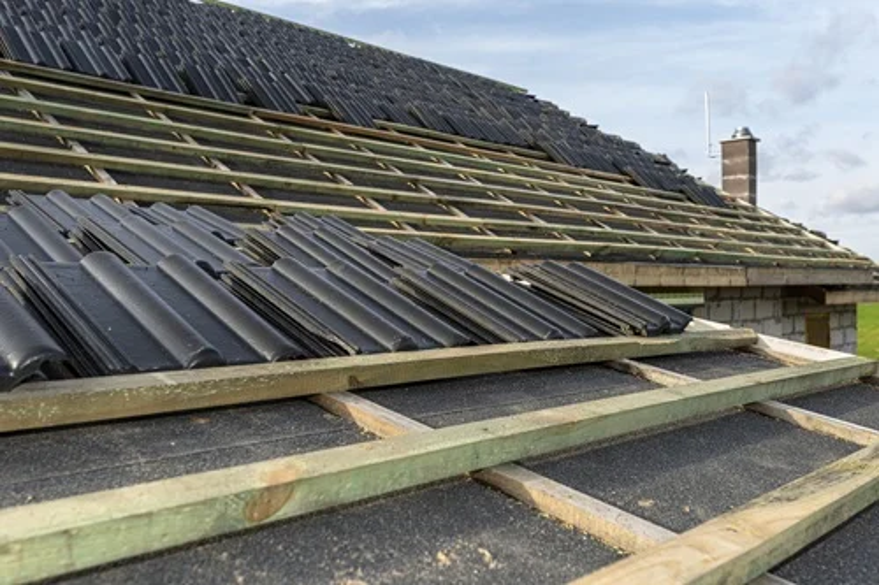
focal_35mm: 35
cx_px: 440
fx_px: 854
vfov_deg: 37.8
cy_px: 292
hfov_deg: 54.5
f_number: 6.3
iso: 100
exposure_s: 1/100
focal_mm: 35
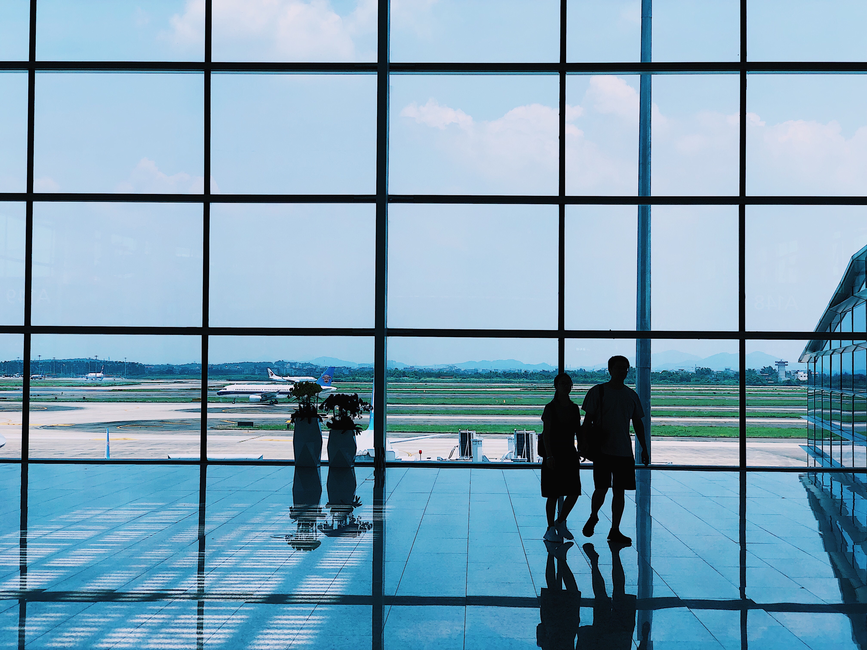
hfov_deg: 36.8
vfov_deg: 28.0
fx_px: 1302
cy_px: 325
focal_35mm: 52
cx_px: 434
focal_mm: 6
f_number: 2.4
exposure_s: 1/774
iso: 16
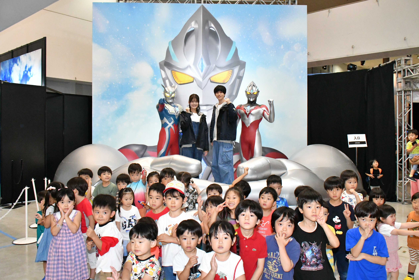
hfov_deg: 59.5
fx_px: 367
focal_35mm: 32
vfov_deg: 41.7
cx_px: 210
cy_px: 140
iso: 8000
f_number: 8
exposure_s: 1/200
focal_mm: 21
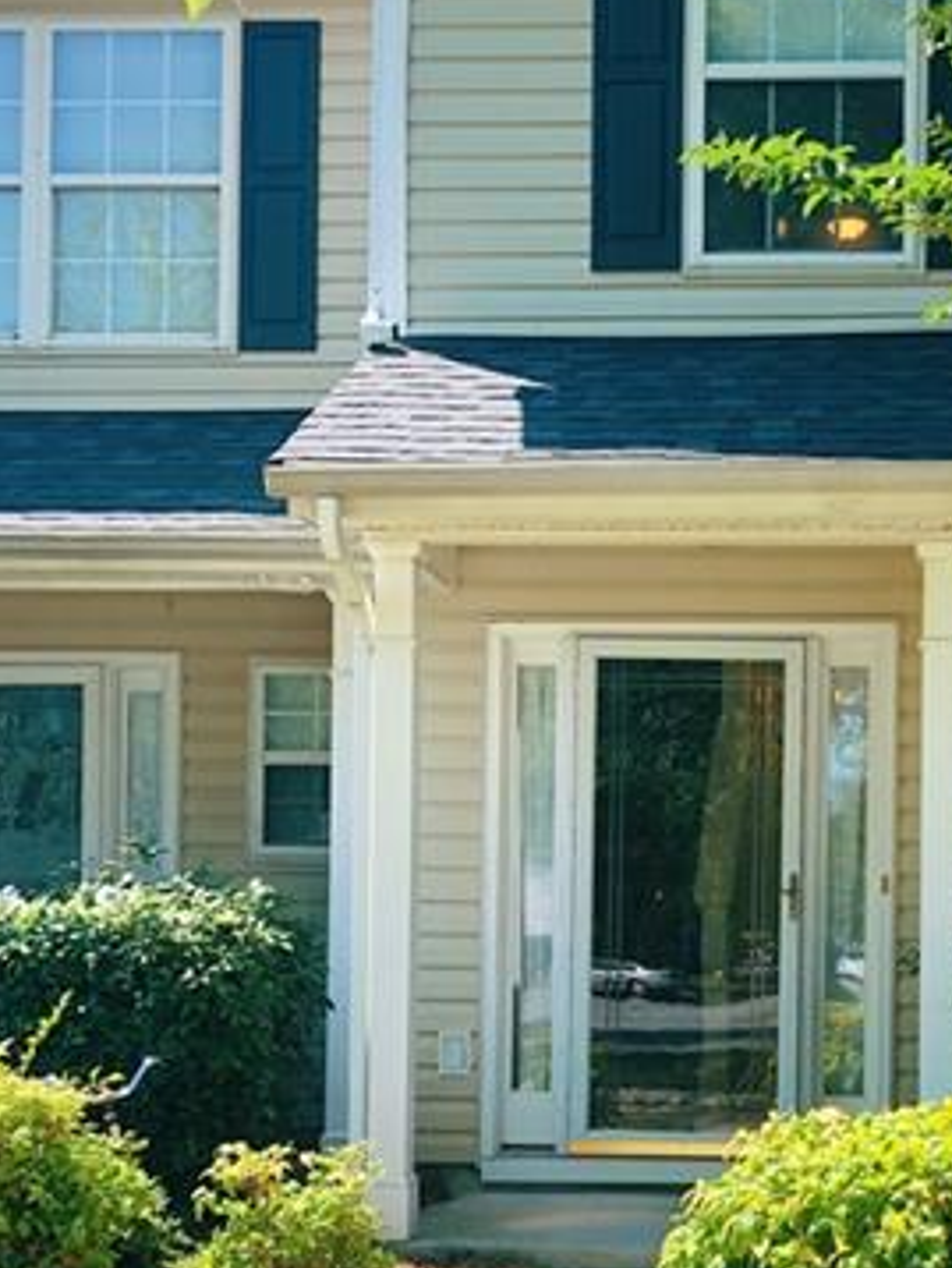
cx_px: 722
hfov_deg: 24.2
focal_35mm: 60
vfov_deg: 31.7
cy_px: 914
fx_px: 2198
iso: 20
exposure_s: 1/365
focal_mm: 4
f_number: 1.8
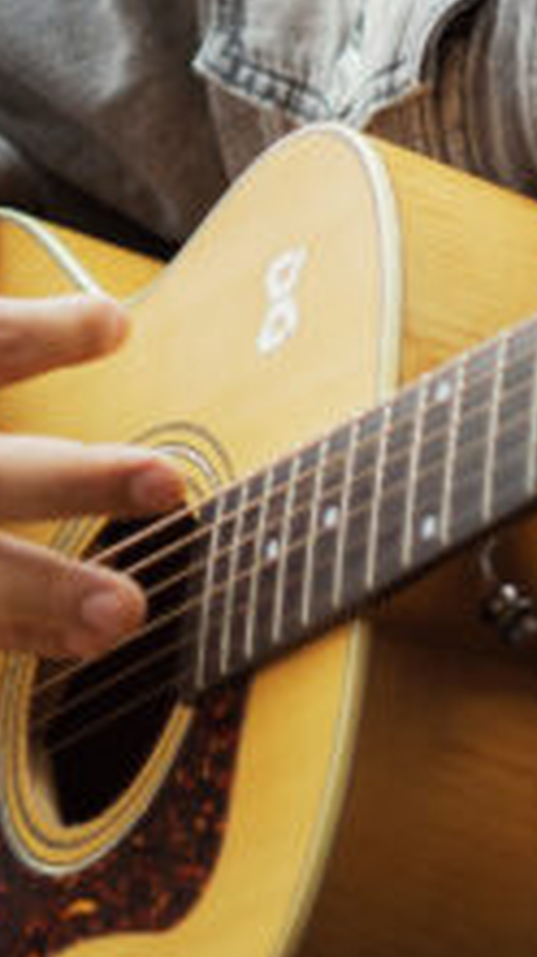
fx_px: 6138
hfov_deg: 5.0
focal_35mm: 242
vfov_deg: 8.5
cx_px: 864
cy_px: -879
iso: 160
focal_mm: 50
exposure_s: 1/500
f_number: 1.8
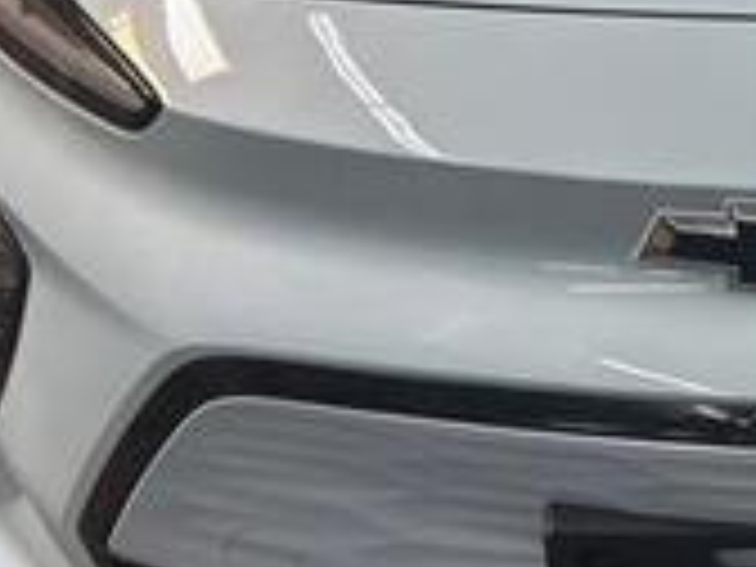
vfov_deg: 18.4
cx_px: 945
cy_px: -9
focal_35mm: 78
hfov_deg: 22.7
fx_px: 1703
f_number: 1.5
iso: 40
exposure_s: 1/120
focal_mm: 5.7
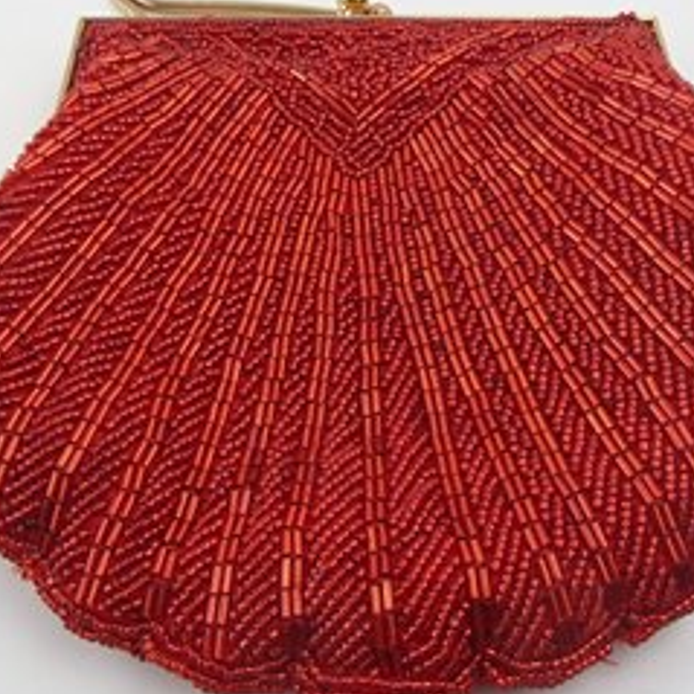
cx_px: 364
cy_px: 362
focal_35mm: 47
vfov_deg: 36.1
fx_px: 1066
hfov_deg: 36.1
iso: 400
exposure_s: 1/160
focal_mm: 6.64
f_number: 4.7
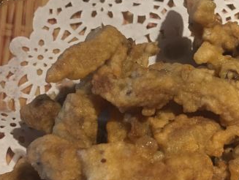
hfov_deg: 30.5
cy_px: 123
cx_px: 188
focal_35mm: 62
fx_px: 429
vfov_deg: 23.6
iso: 200
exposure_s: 1/33
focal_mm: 4.15
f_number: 2.2
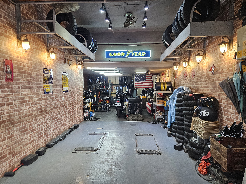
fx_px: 163
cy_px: 92
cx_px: 123
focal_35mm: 23
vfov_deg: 58.9
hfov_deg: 73.9
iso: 250
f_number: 1.8
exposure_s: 1/120
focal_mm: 5.4
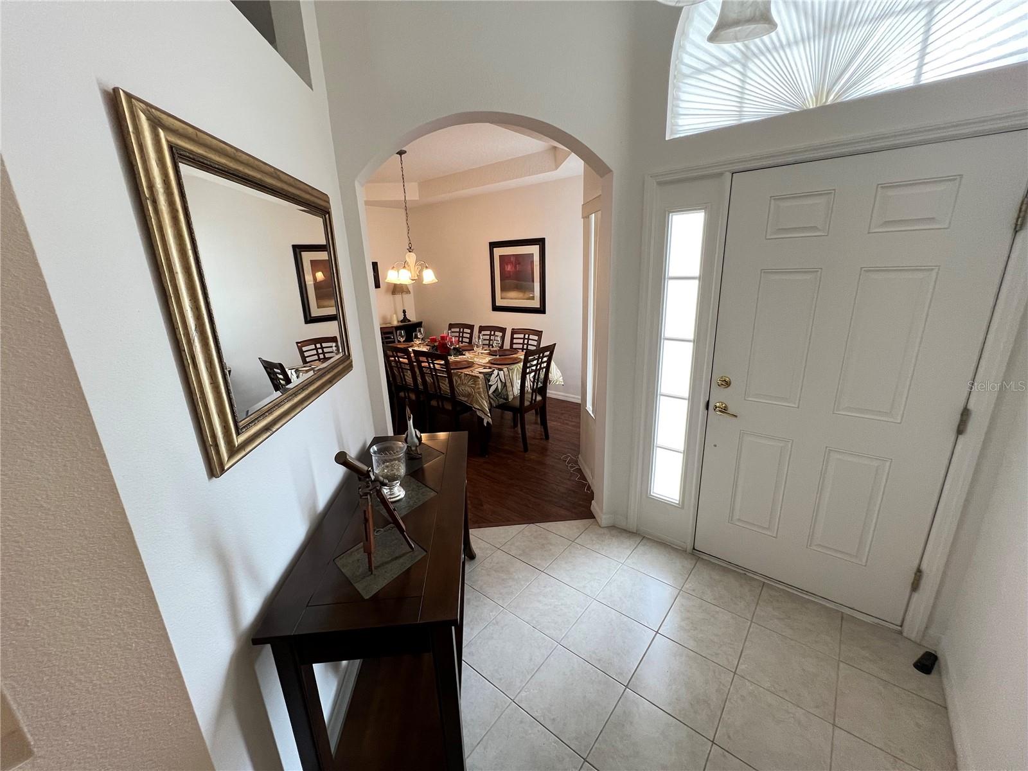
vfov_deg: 89.9
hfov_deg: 106.2
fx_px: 386
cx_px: 514
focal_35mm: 13
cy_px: 386
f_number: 1.8
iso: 200
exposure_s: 1/60
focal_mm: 1.57
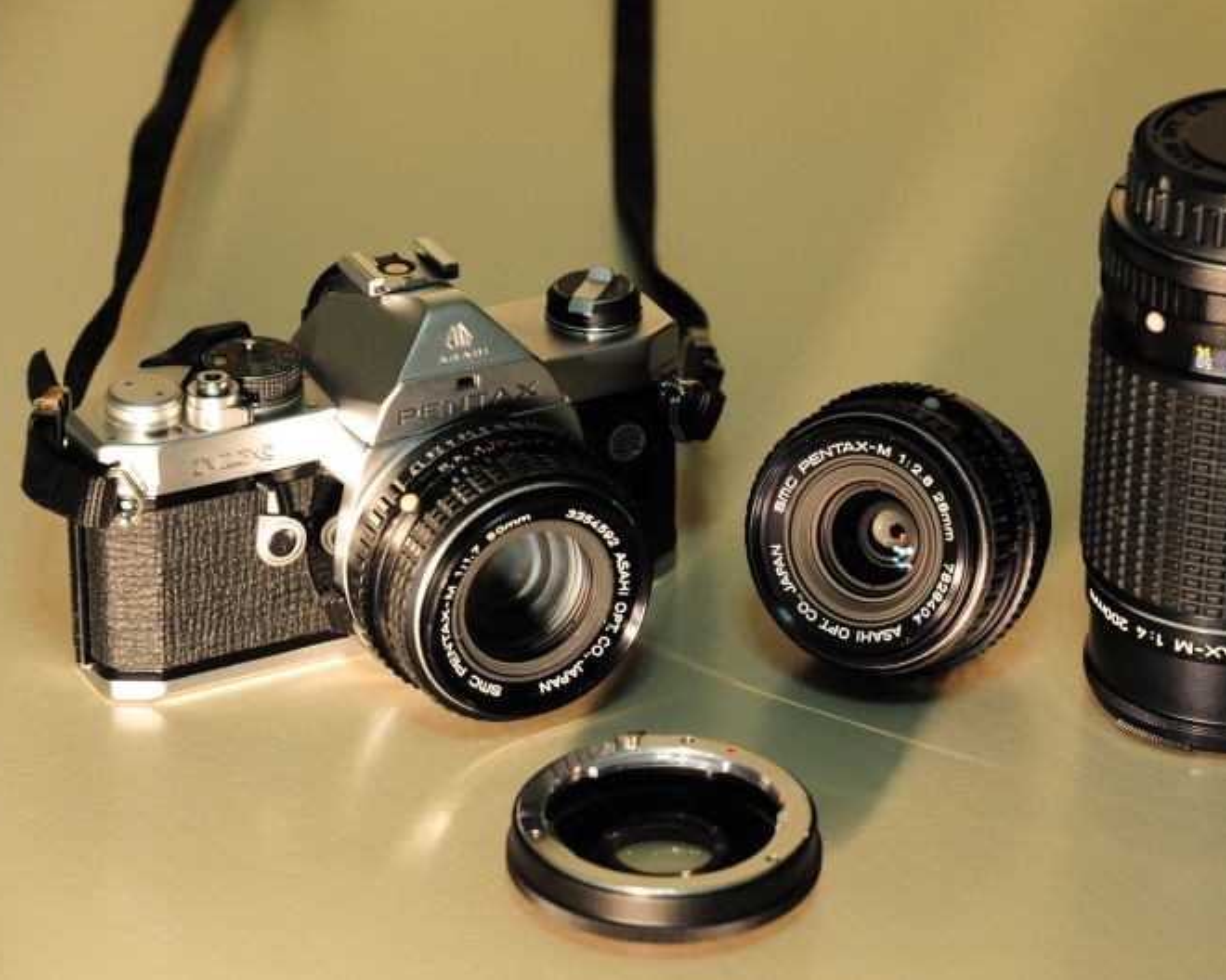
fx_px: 6604
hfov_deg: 10.6
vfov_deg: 8.5
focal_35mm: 182
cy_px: 488
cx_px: 717
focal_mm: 160
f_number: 8
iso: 3200
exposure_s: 1/25
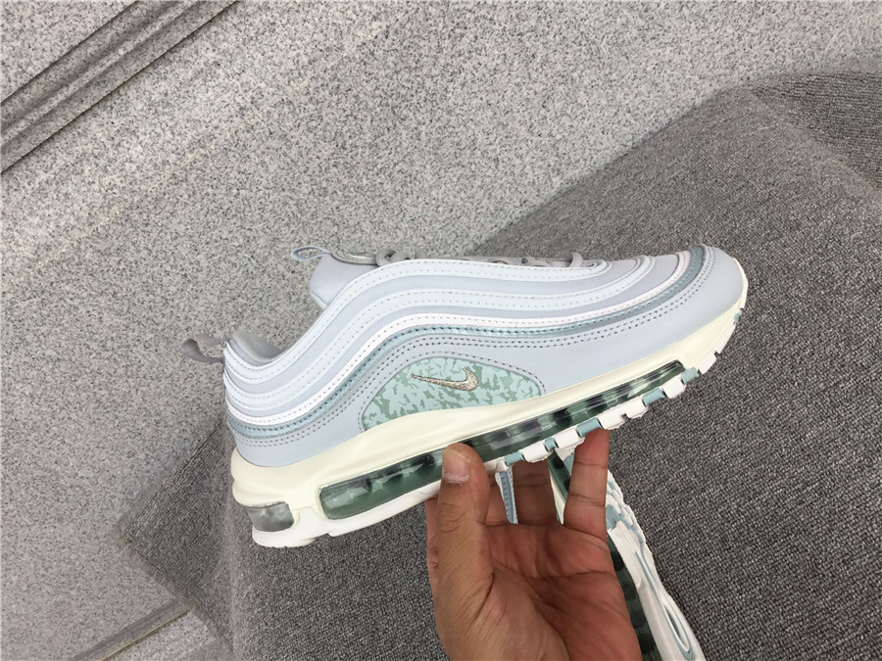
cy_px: 330
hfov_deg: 58.4
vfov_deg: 45.4
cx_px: 441
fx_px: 790
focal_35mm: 31
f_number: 2.4
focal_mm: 3.3
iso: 25
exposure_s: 1/119
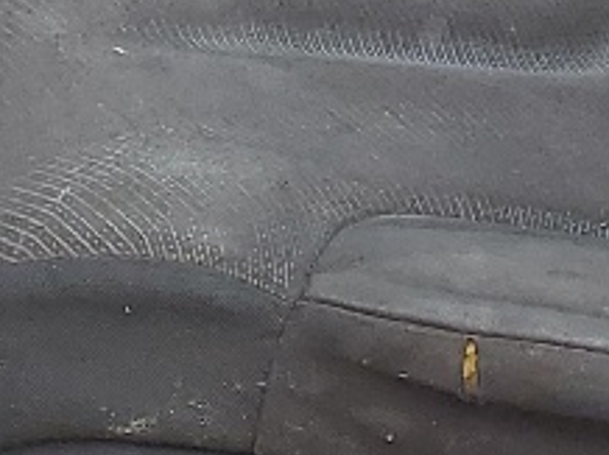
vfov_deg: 7.0
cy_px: -865
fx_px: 3357
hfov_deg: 10.4
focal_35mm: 191
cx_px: 299
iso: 50
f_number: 1.5
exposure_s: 1/385
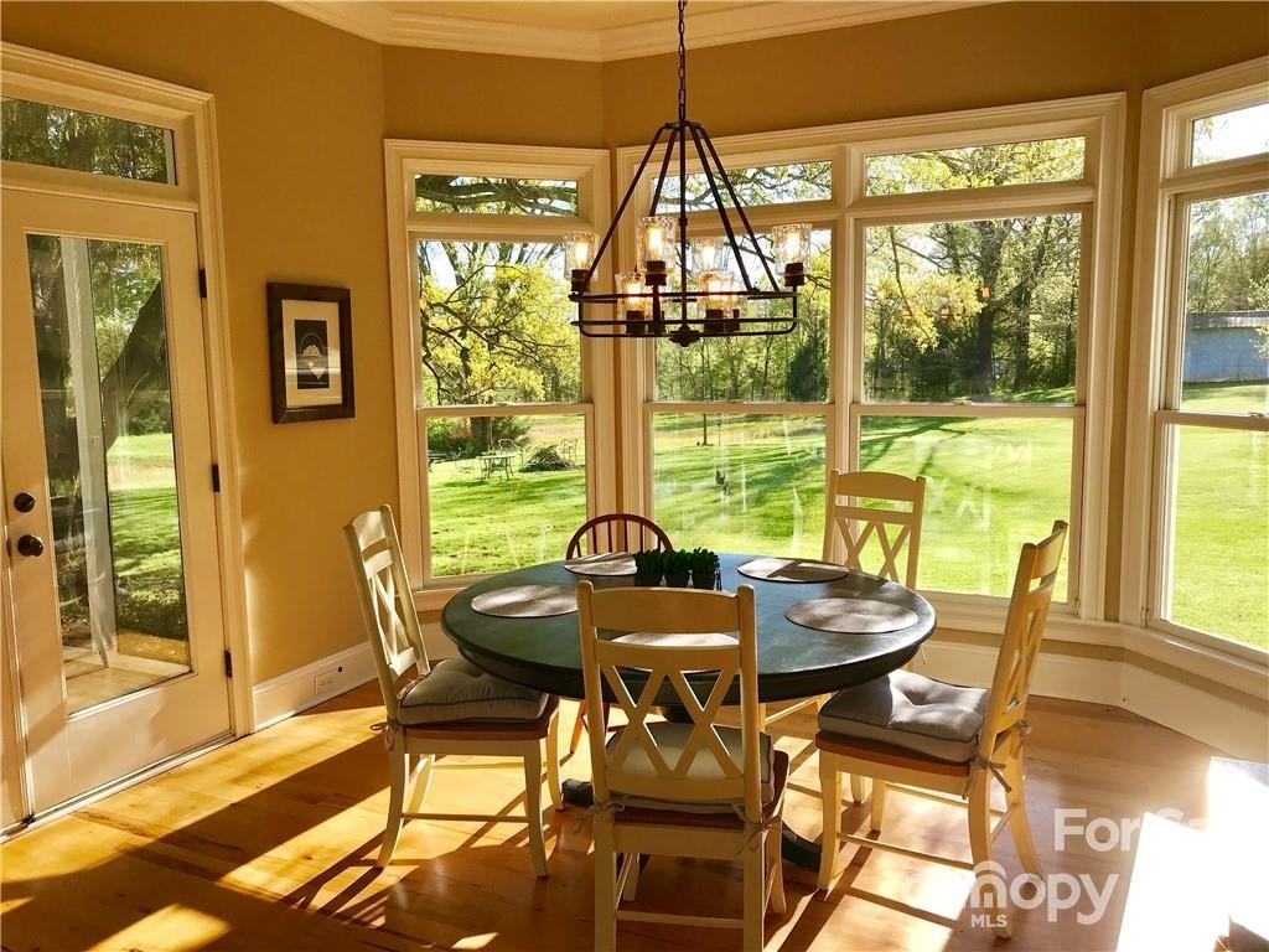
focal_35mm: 28
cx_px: 634
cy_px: 476
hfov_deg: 63.4
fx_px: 1026
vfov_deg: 49.7
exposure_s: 1/538
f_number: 1.8
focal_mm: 3.99
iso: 20
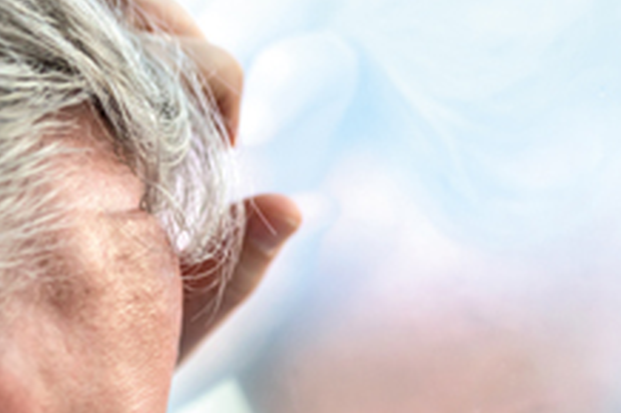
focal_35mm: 294
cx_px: 114
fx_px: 5068
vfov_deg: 4.7
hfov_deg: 7.0
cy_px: 454
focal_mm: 125
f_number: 2.8
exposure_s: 1/320
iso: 1600
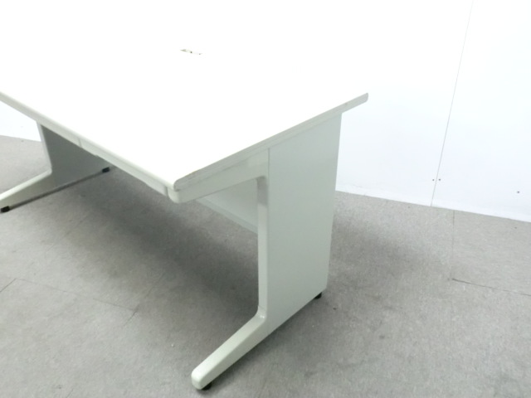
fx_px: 491
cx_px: 266
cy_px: 199
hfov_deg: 56.8
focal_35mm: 32
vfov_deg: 44.2
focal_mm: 5.8
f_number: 3.5
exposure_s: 1/20
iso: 800
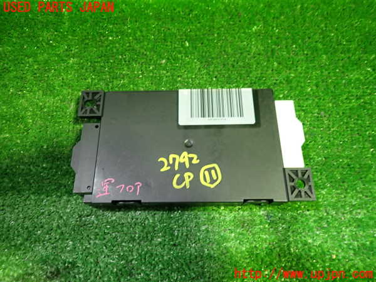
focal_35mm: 25
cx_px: 188
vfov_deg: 54.9
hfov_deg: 69.4
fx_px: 272
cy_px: 141
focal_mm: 4.5
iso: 250
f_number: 2
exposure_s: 1/30
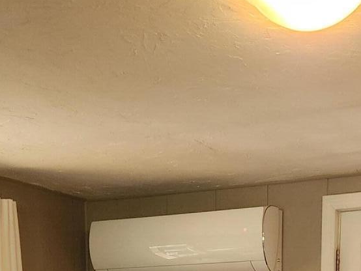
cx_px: 285
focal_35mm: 83
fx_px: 866
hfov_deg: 23.2
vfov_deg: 15.4
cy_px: 485
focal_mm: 5.4
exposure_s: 1/120
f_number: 1.8
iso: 640
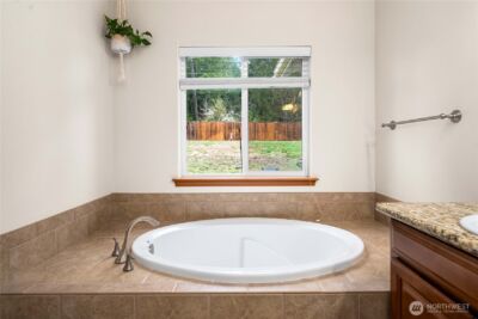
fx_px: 239
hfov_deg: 90.0
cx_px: 239
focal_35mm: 18
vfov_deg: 67.4
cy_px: 160
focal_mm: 18
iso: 125
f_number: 7.1
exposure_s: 1/60
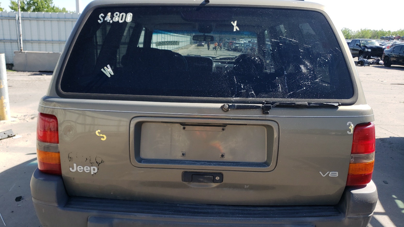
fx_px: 311
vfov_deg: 40.2
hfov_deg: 66.1
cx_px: 199
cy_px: 120
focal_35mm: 29
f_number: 1.5
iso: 50
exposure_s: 1/1250
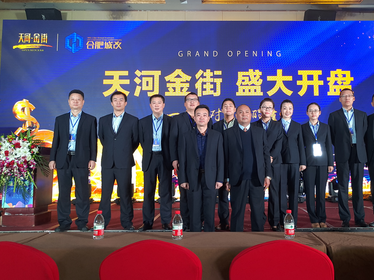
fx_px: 421
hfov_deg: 47.5
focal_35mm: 39
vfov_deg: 36.8
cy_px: 125
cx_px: 227
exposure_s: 1/33
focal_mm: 3.75
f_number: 2
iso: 80
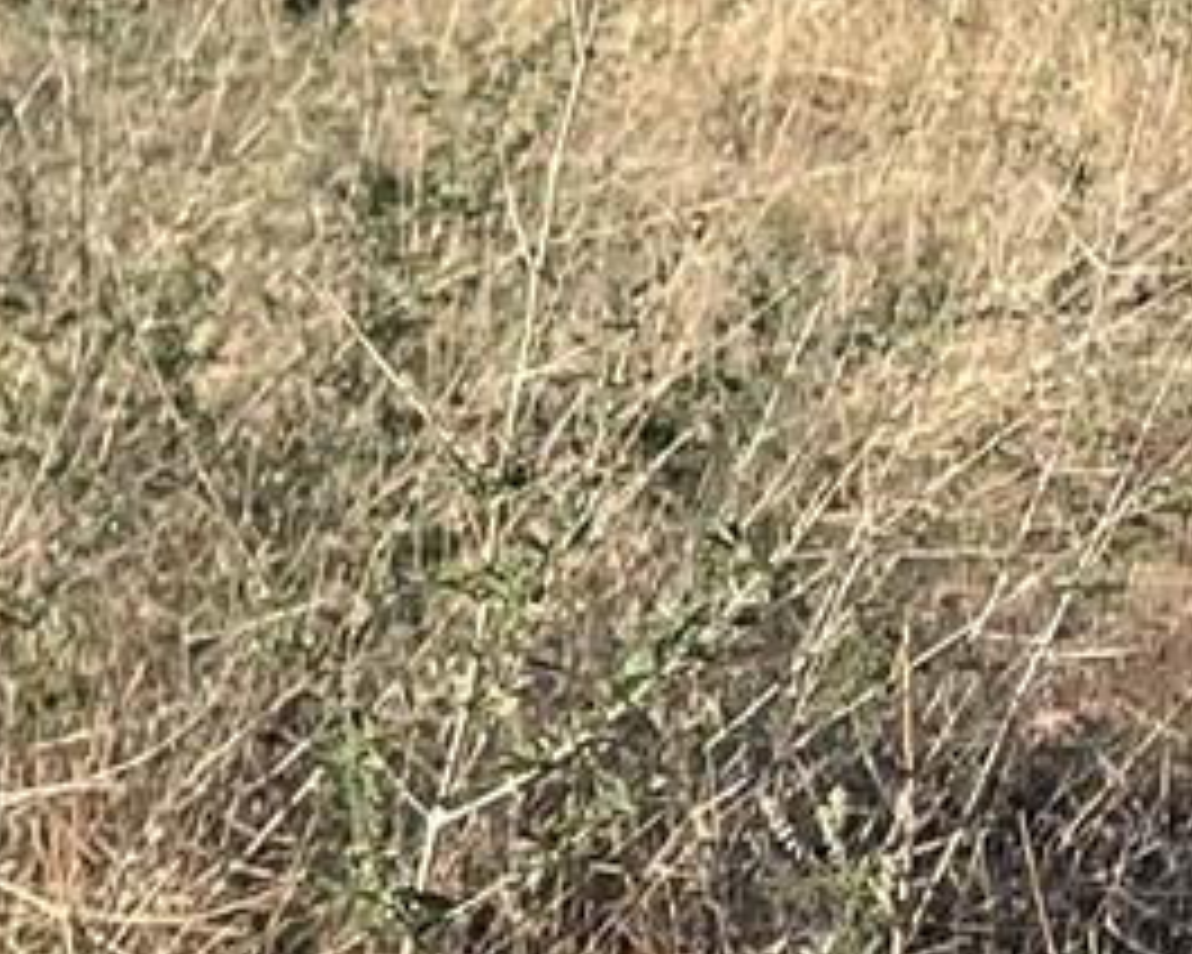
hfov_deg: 9.0
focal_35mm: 196
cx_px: -1606
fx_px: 6915
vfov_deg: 7.9
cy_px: 418
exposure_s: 1/2257
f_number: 1.6
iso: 32
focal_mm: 4.2
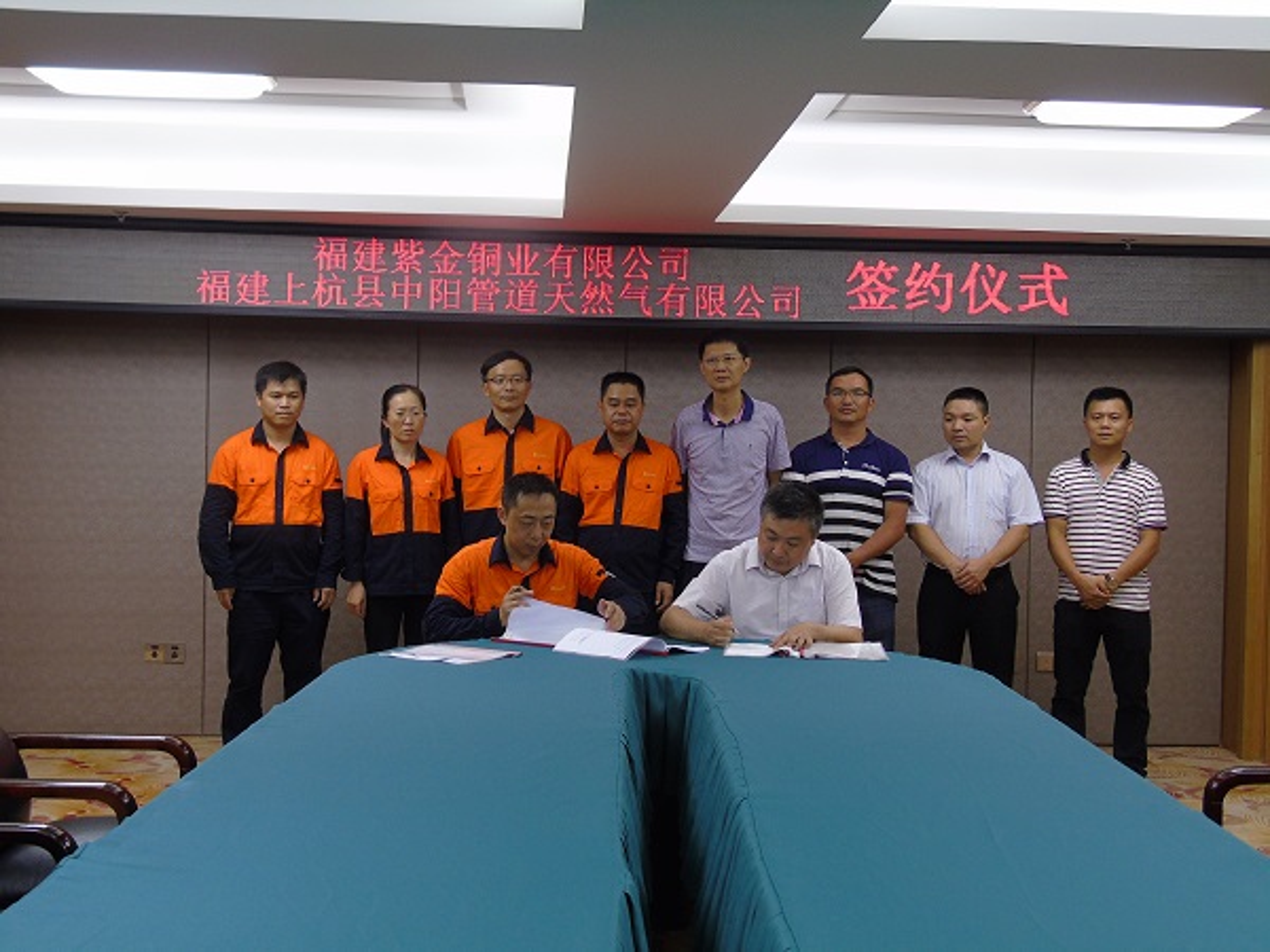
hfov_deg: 41.2
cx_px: 635
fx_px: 1688
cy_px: 476
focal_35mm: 46
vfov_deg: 31.5
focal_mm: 8.2
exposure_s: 1/30
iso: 100
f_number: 4.1
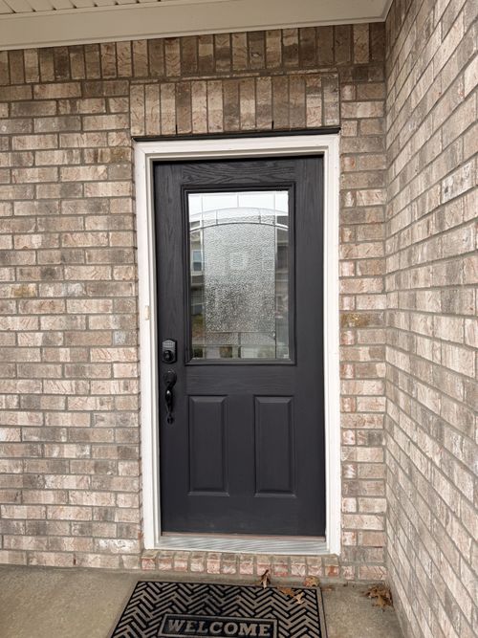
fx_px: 442
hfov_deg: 56.8
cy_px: 319
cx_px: 239
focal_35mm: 24
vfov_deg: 71.6
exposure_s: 1/121
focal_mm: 6.76
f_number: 1.78
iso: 125
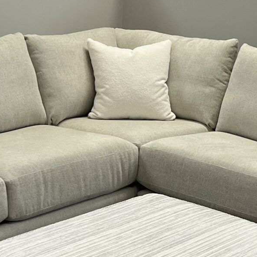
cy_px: 154
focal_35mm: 99
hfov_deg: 17.6
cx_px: 122
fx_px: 832
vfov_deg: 17.6
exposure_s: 1/120
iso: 100
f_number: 1.6
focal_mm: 5.1
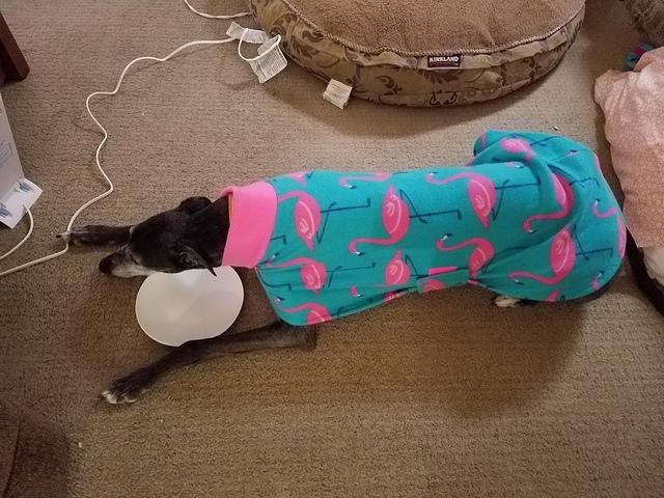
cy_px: 249
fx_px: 499
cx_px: 332
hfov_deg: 67.3
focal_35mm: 26
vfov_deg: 53.1
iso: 800
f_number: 1.7
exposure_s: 1/10
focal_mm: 4.2
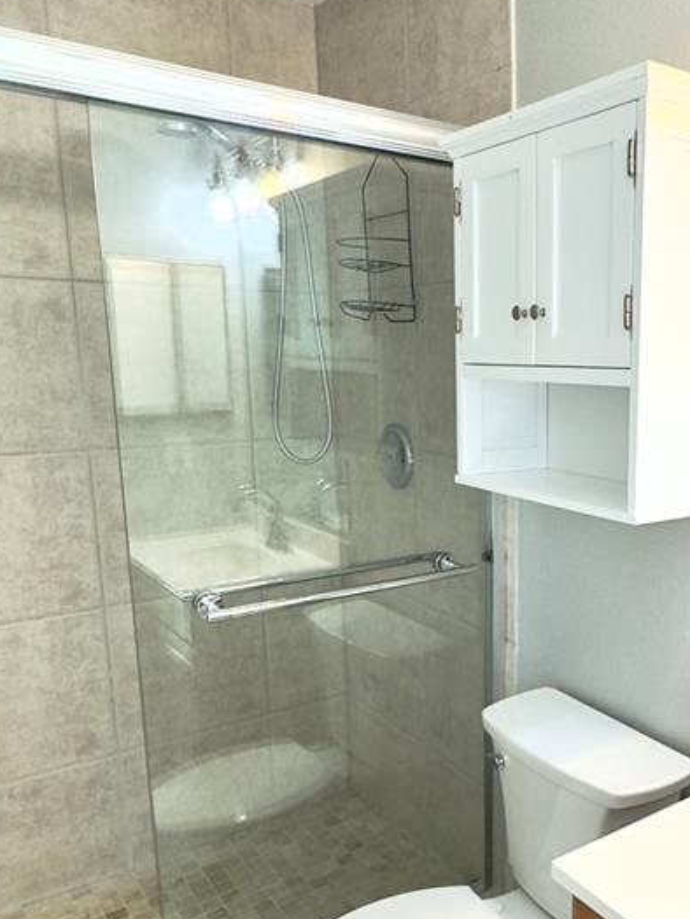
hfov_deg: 41.9
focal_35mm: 32
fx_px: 850
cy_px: 520
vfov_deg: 56.6
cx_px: 569
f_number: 2.2
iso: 80
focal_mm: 2.22
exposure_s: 1/120
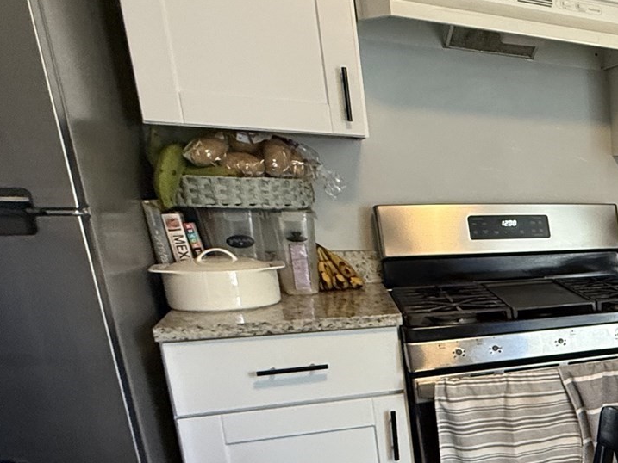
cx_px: 849
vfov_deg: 34.9
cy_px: 367
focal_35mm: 40
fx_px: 714
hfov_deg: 32.0
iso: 400
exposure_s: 1/60
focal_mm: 2.22
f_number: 2.2
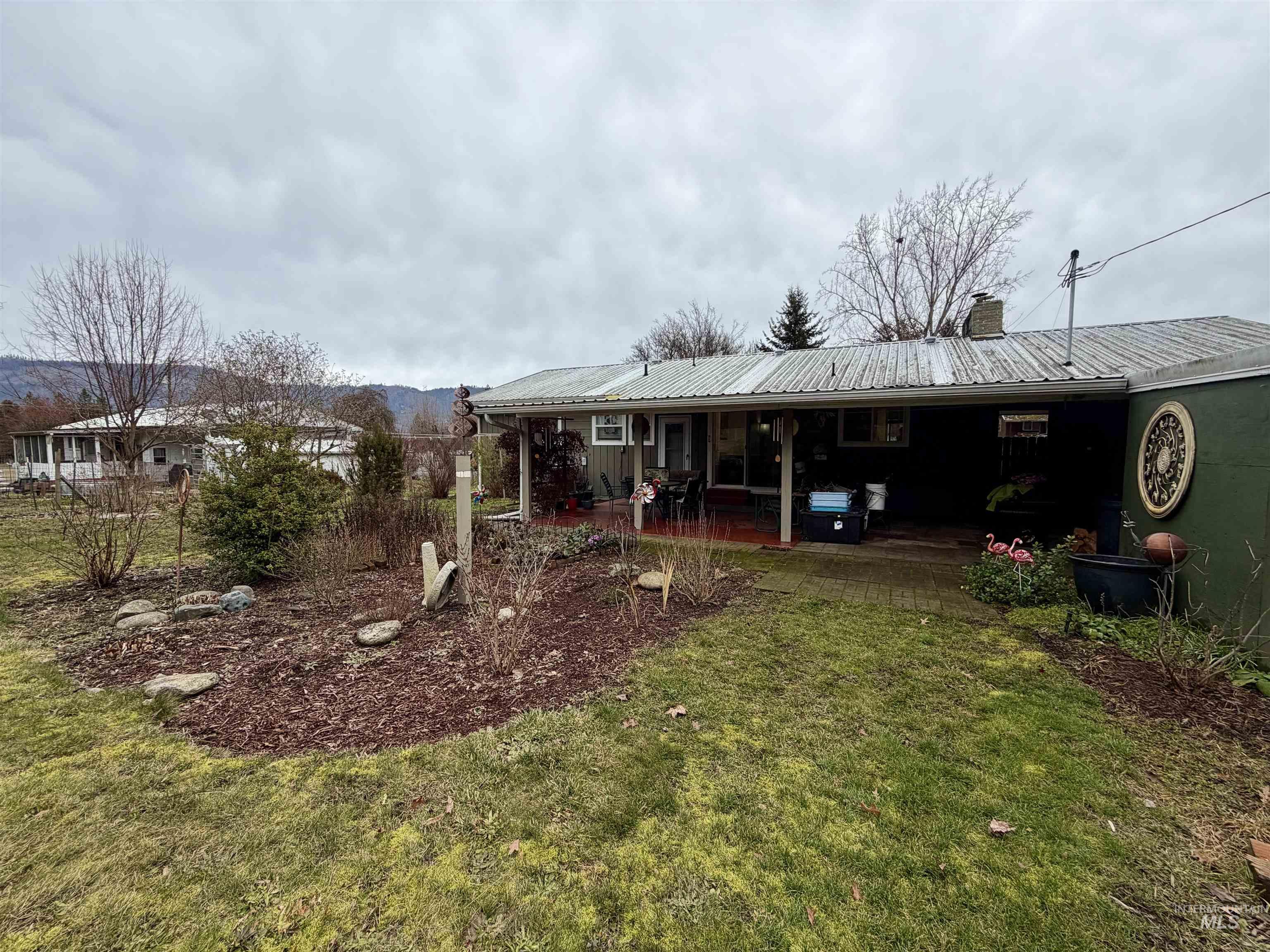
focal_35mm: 14
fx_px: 514
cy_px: 476
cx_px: 635
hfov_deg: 102.1
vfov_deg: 85.7
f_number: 2.2
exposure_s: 1/502
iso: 50
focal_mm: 2.22
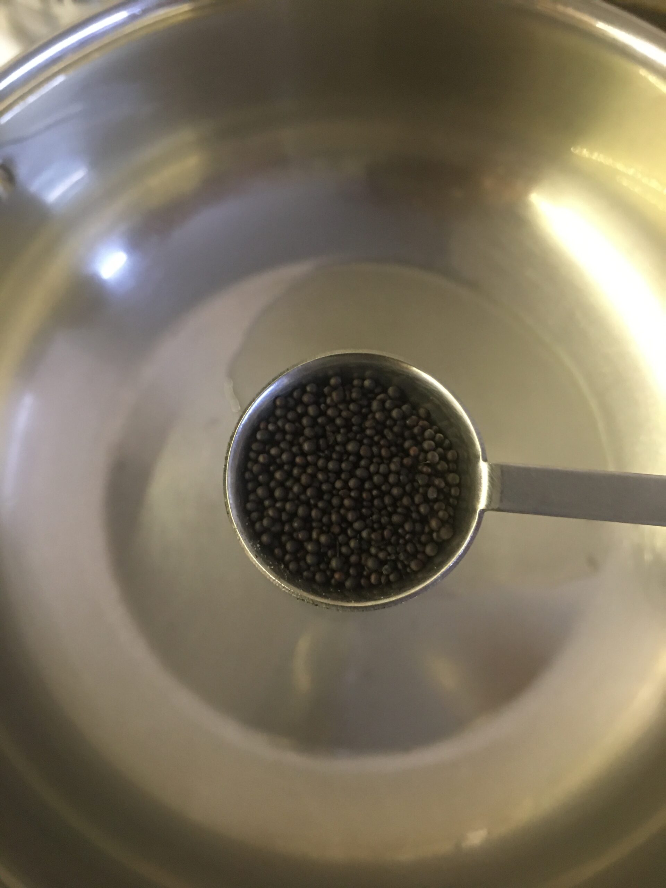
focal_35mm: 29
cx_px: 333
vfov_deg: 61.7
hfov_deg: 48.2
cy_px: 444
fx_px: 744
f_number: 2.2
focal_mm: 4.15
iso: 125
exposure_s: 1/8
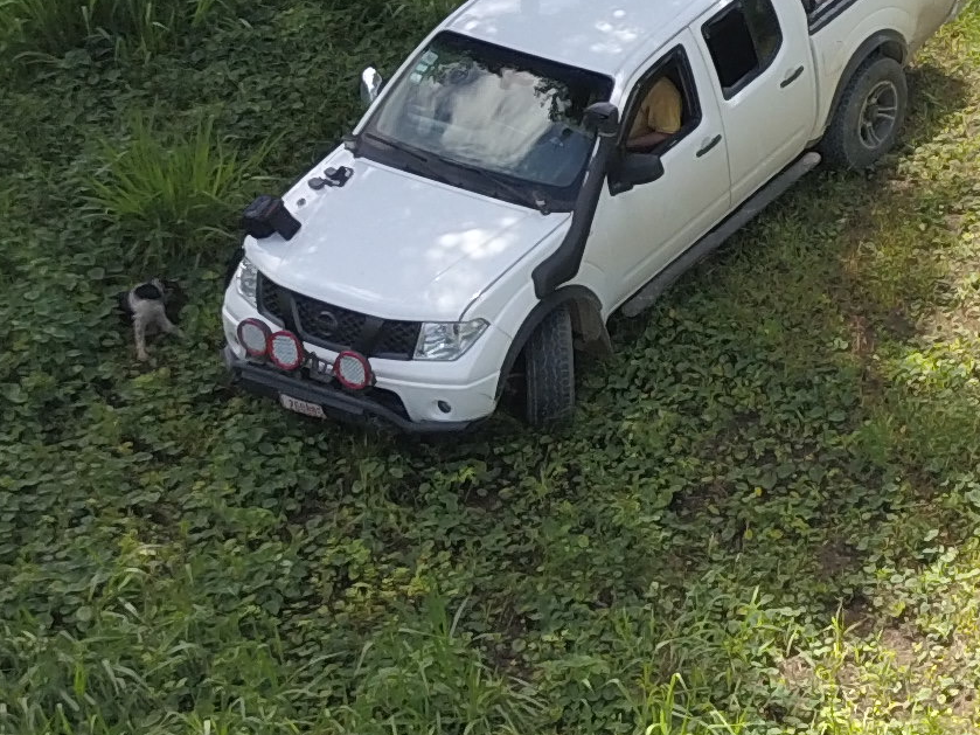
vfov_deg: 11.8
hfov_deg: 14.4
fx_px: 3510
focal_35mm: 124
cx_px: 1635
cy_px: -39
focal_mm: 4.73
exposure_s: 1/665
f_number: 2.2
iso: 100
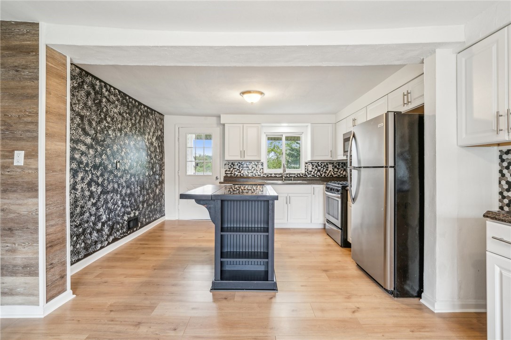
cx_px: 256
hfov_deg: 100.4
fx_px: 213
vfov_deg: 77.3
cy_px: 170
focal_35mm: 15
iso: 50
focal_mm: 15
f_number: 11
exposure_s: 1/1.67
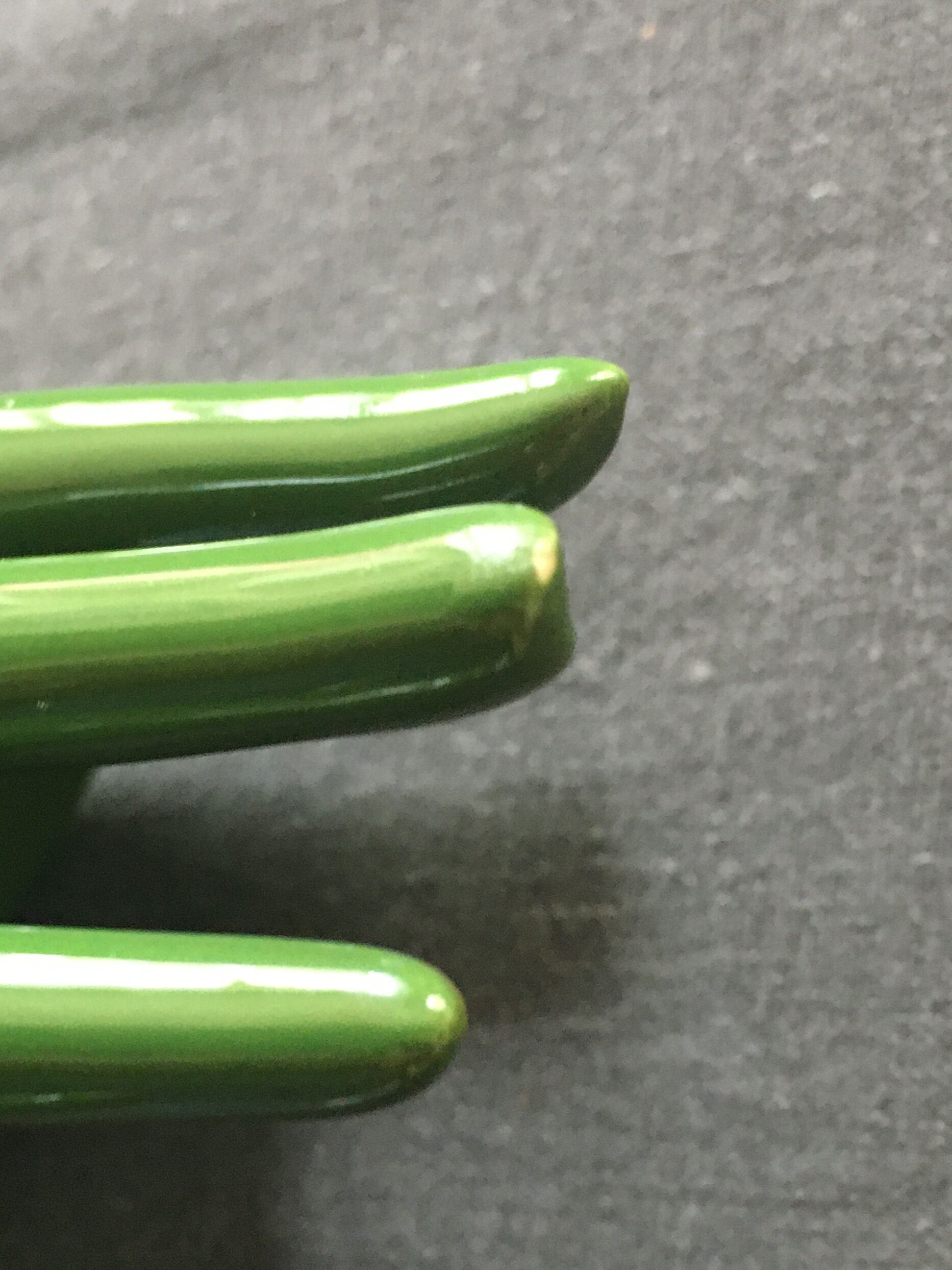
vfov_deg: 40.3
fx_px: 1723
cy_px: 750
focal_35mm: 47
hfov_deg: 30.8
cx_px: 412
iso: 500
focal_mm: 4.15
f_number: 2.2
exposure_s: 1/17
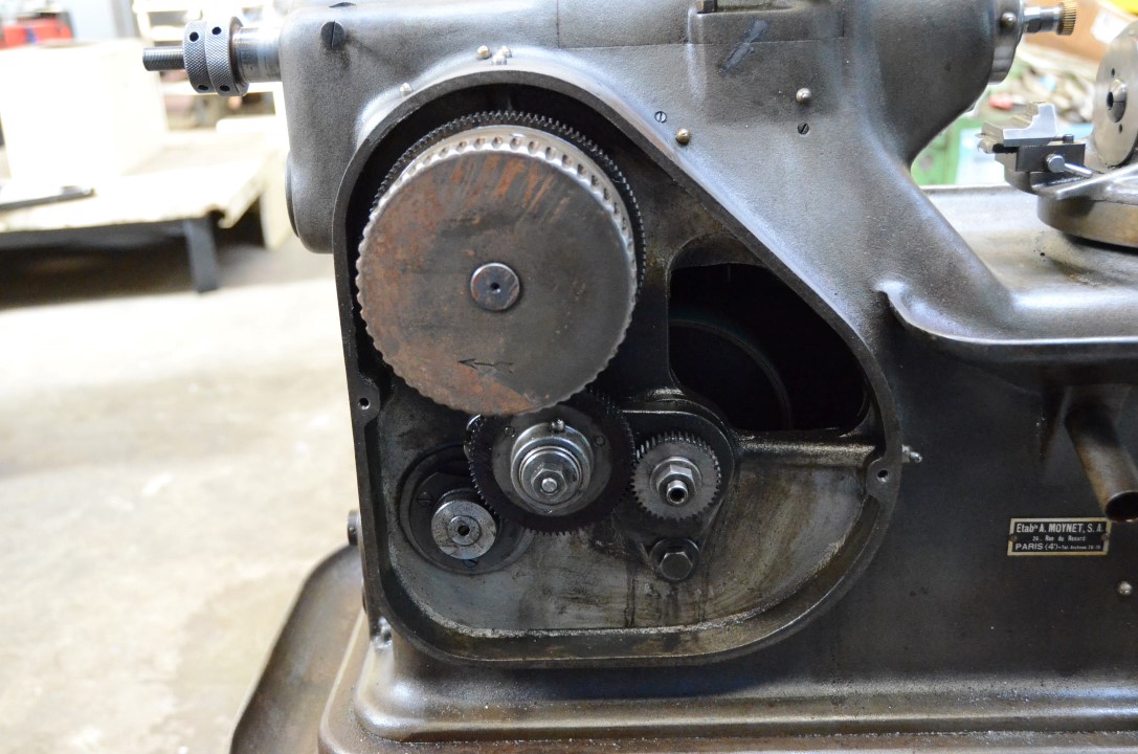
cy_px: 377
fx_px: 1278
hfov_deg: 48.0
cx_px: 569
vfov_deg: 32.9
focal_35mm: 40
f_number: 4
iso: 6400
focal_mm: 27
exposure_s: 1/80
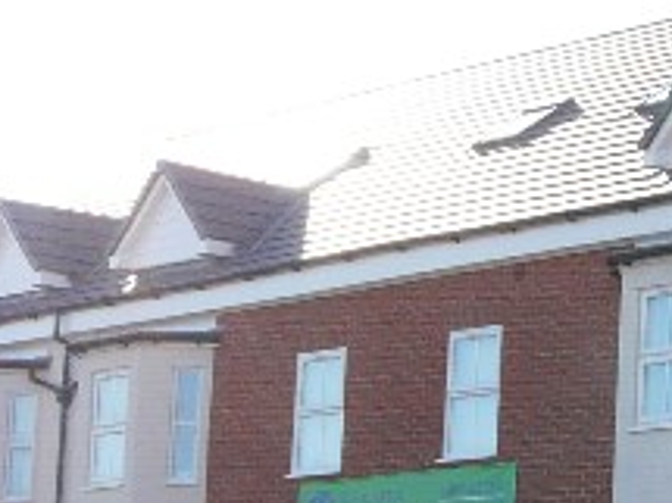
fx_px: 2891
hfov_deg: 12.2
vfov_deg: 9.9
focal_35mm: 149
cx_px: 1191
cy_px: 487
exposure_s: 1/200
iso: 100
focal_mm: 6.1
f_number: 5.6
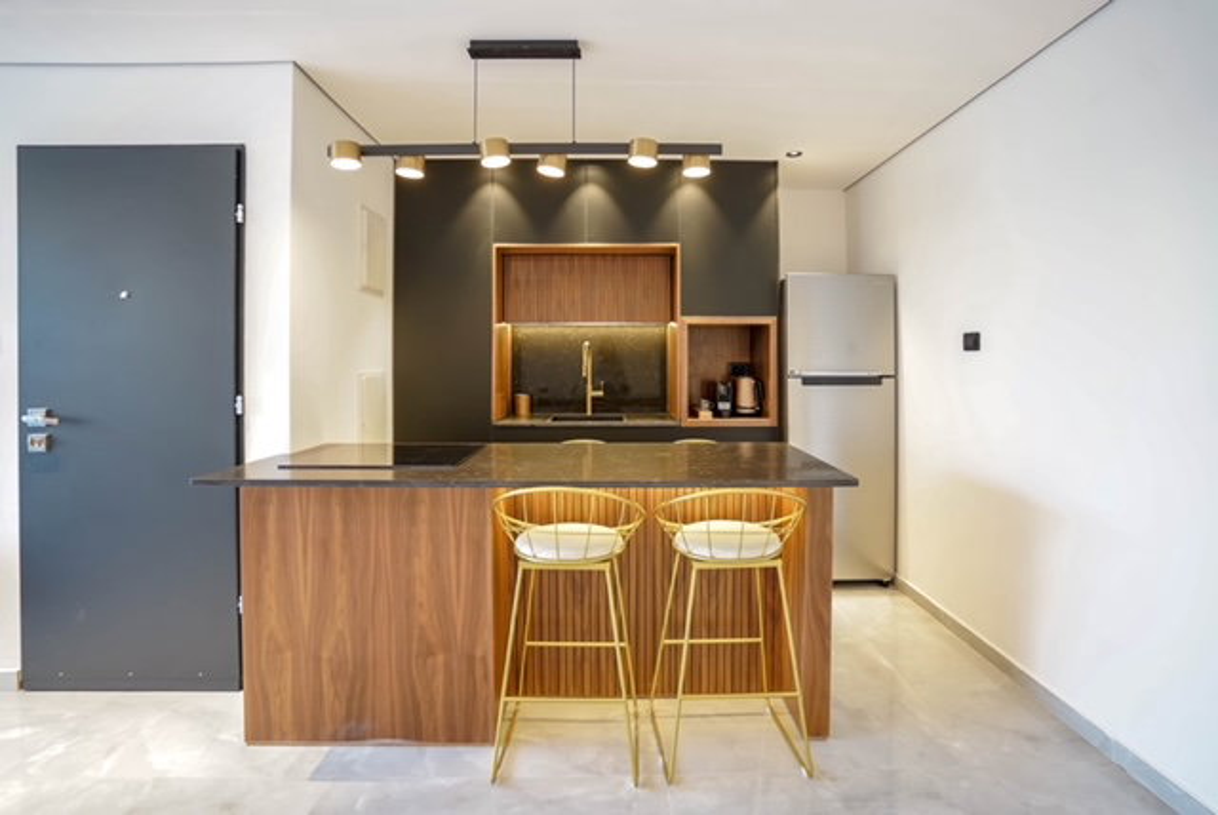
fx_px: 576
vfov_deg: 70.6
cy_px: 408
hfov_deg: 93.2
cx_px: 609
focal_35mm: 17
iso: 400
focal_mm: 17
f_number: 2.8
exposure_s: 1/30
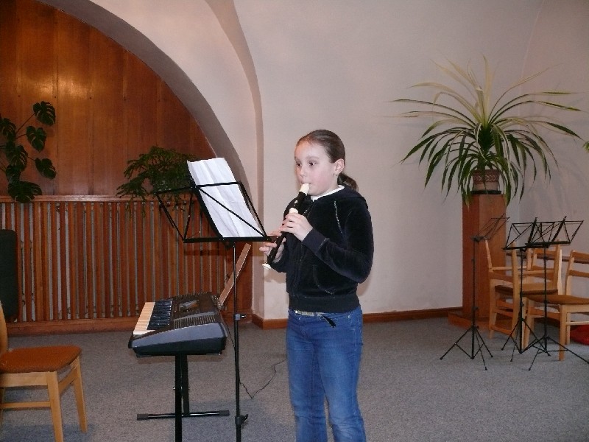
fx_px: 596
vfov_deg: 40.7
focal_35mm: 35
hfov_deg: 52.6
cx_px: 294
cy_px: 221
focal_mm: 7.5
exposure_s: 1/30
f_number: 2.8
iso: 400
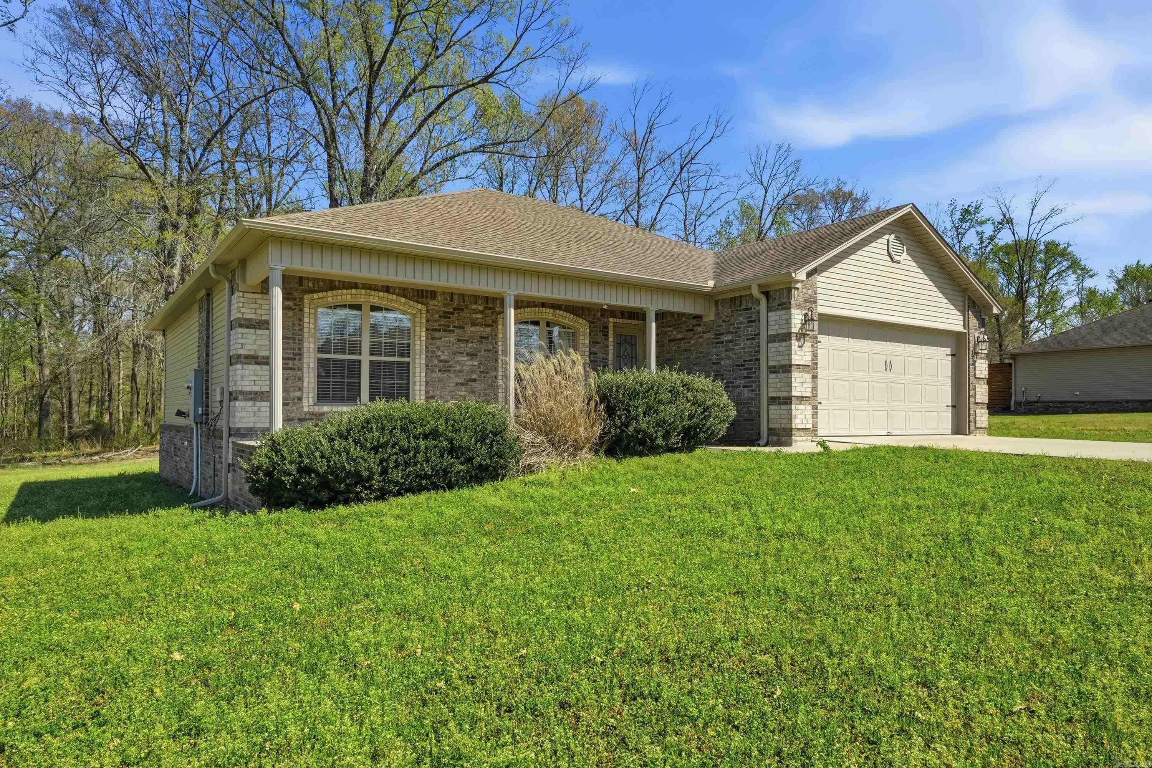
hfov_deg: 81.2
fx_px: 672
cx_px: 576
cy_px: 384
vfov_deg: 59.5
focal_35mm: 21
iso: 320
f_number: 9
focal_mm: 14
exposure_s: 1/2000
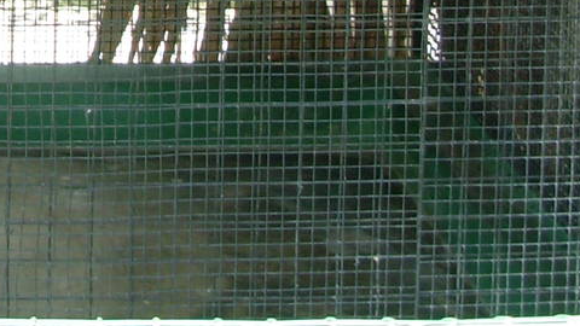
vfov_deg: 8.2
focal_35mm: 138
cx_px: -110
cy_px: -394
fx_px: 2122
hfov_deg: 15.0
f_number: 2.9
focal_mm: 6.3
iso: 50
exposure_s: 1/102
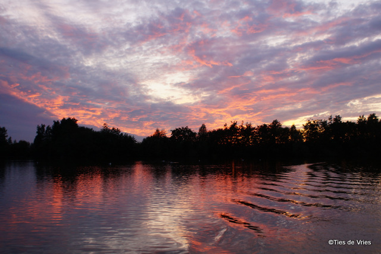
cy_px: 127
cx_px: 190
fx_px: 444
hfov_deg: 46.4
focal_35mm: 42
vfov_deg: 31.9
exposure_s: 1/60
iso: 320
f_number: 4.5
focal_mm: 28
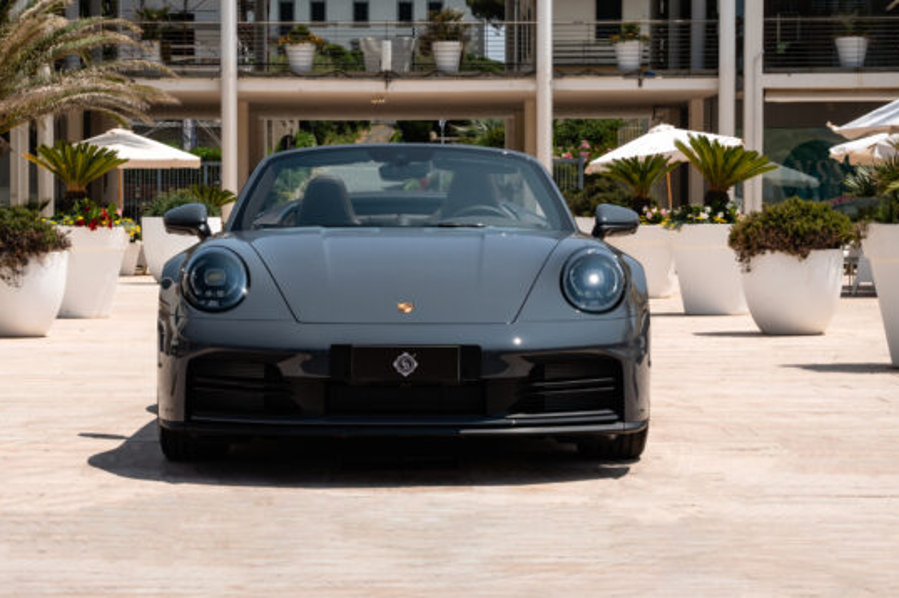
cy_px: 241
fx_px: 2496
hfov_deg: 20.4
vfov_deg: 13.7
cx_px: 398
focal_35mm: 100
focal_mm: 70
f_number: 22
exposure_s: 1/125
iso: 200
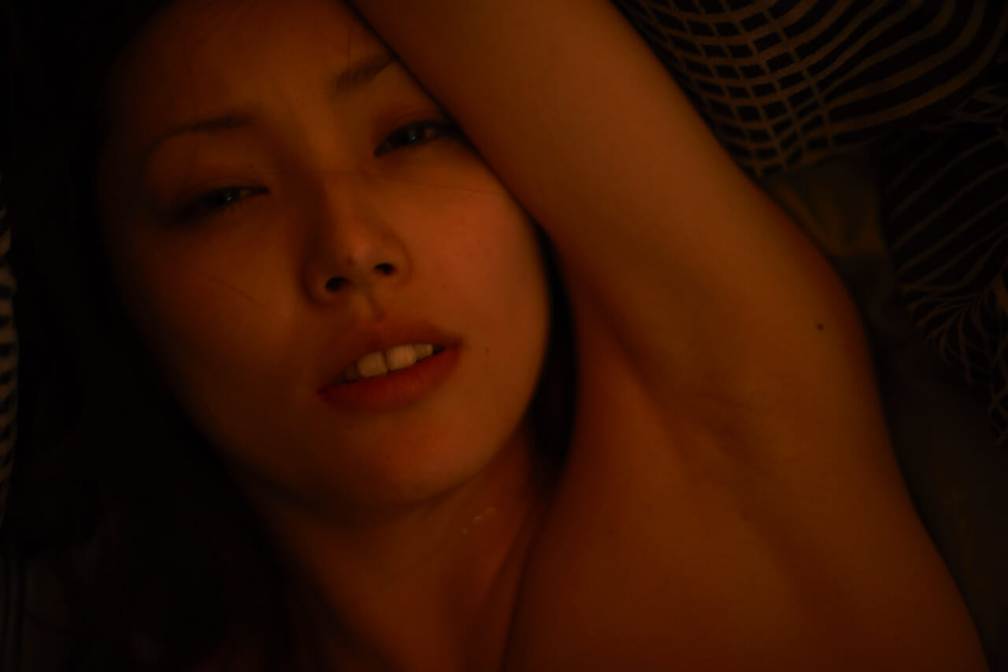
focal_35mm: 50
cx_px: 504
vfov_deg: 27.0
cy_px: 336
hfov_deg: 39.6
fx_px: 1400
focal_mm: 50
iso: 400
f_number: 1.4
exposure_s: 1/20
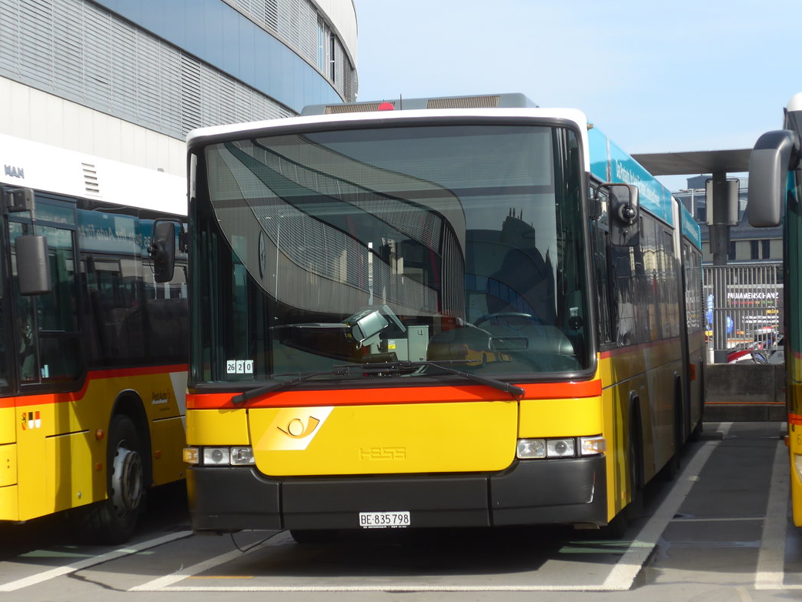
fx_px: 2294
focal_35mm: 99
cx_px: 362
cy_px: 322
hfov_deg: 19.8
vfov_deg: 14.9
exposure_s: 1/400
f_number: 4.5
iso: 80
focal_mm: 17
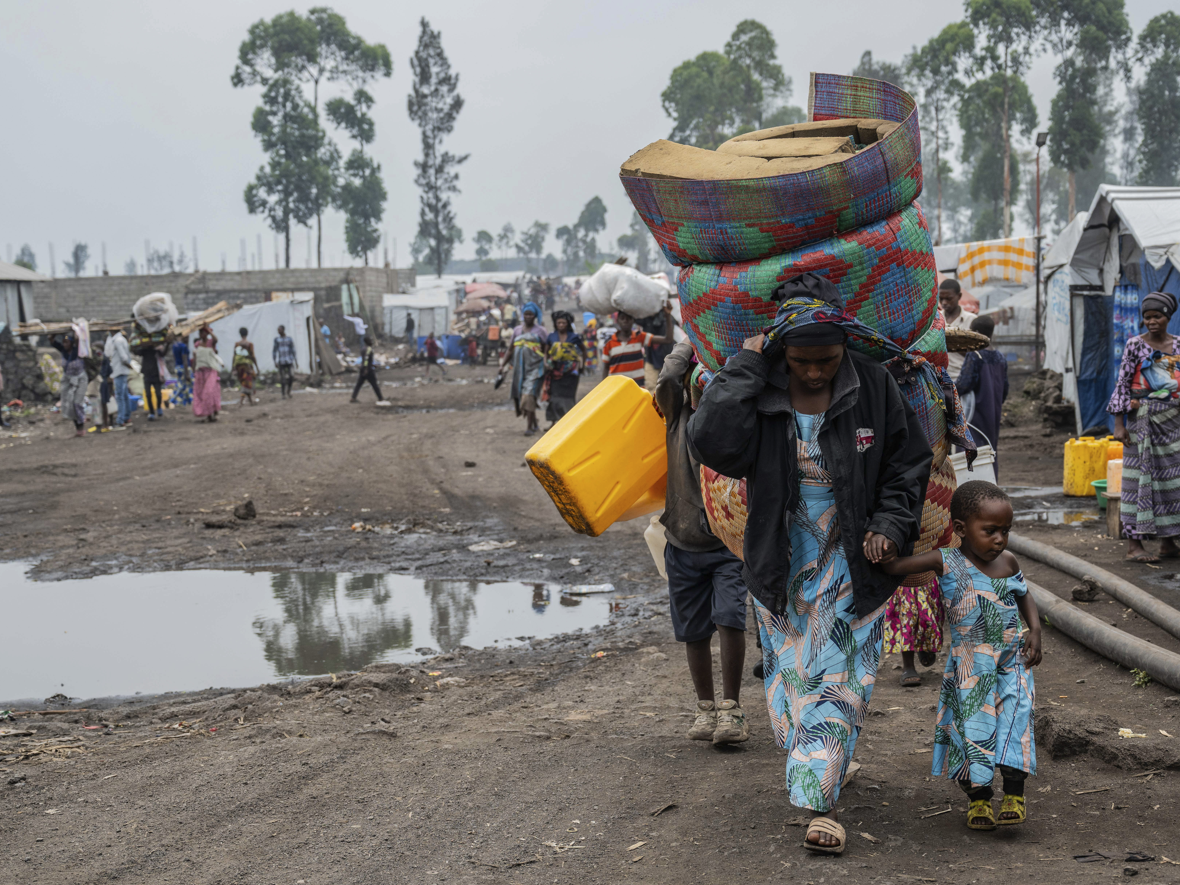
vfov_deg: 26.6
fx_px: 1875
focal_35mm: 55
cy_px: 459
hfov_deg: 34.9
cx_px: 643
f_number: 4.5
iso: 320
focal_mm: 45
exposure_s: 1/1250
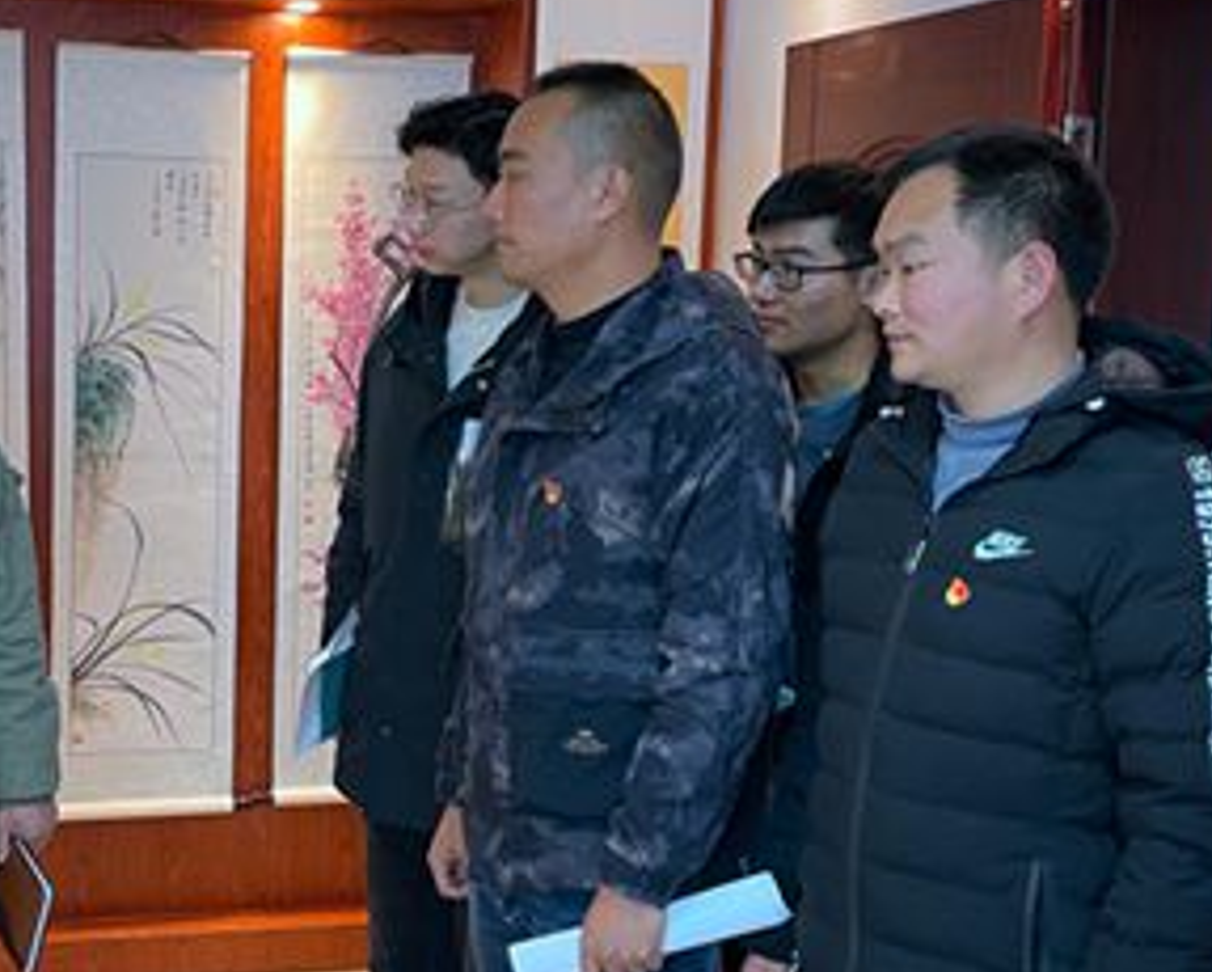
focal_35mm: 53
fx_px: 1902
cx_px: 215
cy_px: 545
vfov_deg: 28.6
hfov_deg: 34.1
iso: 100
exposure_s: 1/50
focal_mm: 4.2
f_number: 1.6
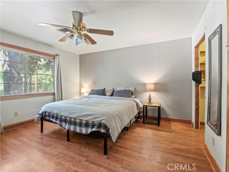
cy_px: 86
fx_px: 106
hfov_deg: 94.5
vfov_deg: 78.1
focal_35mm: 16
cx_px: 114
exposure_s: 4
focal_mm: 8
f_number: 8
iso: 200
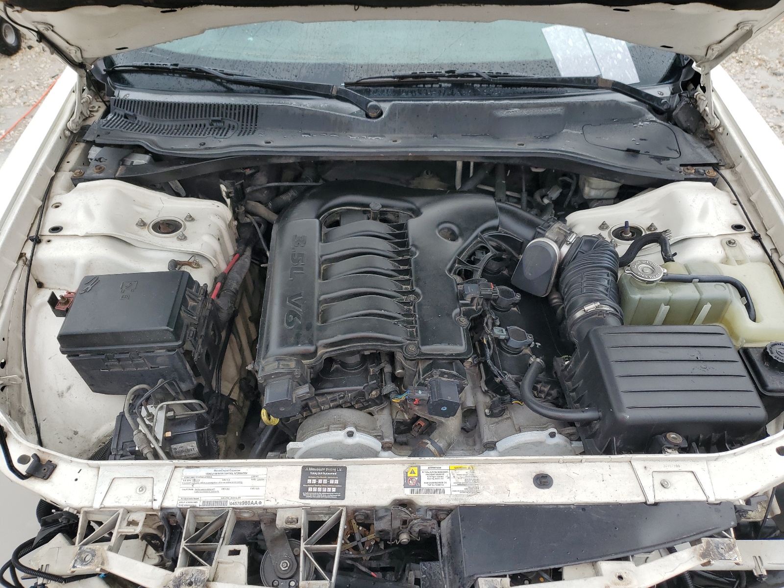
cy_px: 294
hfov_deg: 67.3
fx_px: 589
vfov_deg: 53.1
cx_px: 392
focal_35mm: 26
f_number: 1.5
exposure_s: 1/714
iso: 50
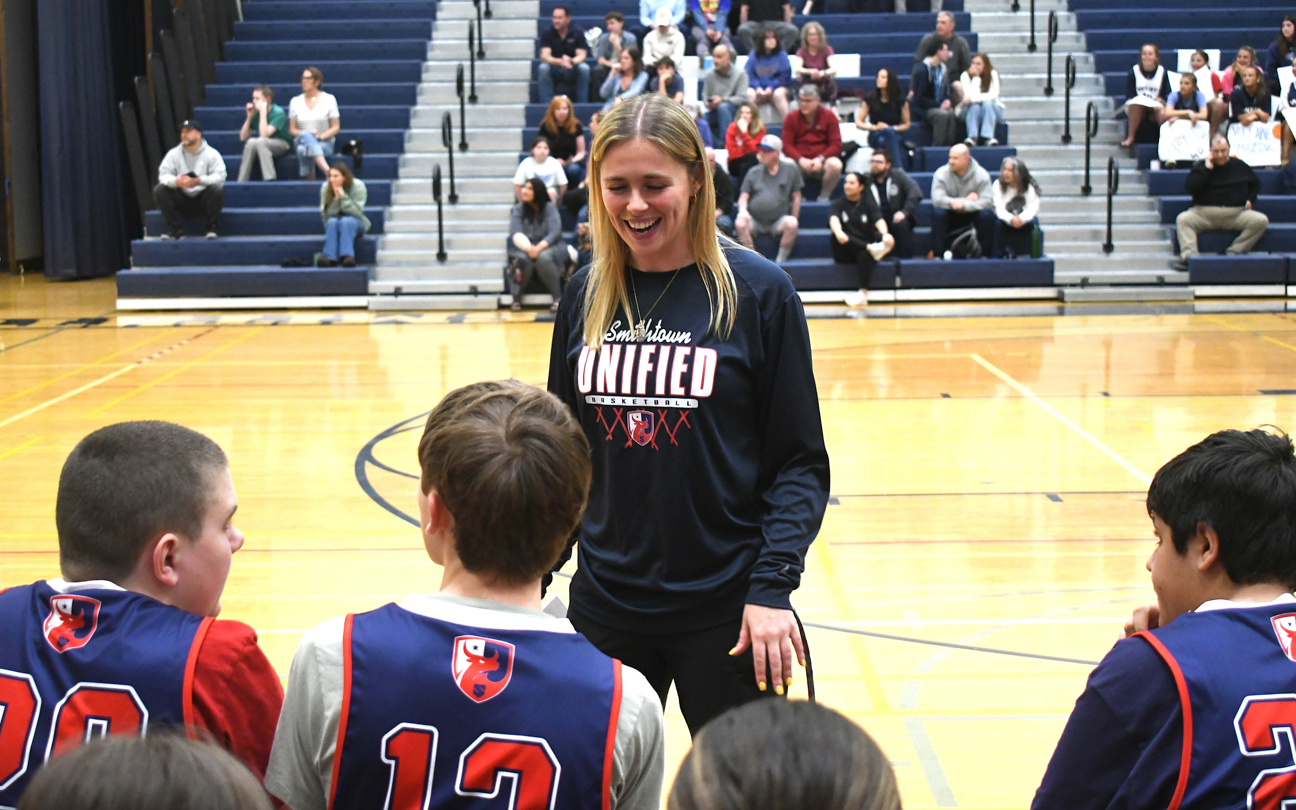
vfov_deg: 21.0
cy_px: 416
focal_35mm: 62
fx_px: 2190
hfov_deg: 33.0
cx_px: 642
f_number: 5.6
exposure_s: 1/160
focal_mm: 40
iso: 4000
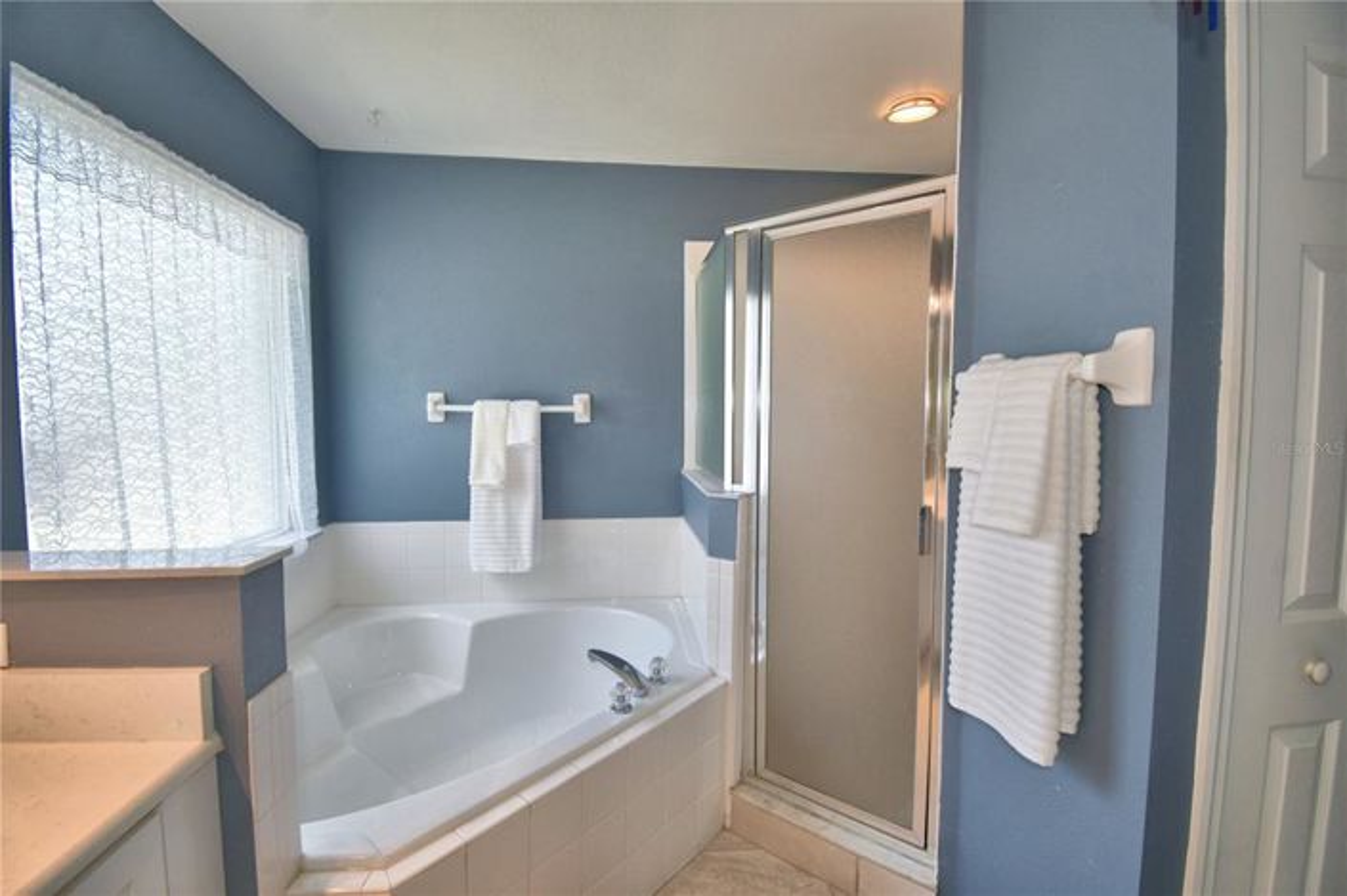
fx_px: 561
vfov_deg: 77.2
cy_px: 448
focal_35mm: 15
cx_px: 674
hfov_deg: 100.4
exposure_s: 1/60
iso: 200
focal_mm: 10
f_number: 4.5
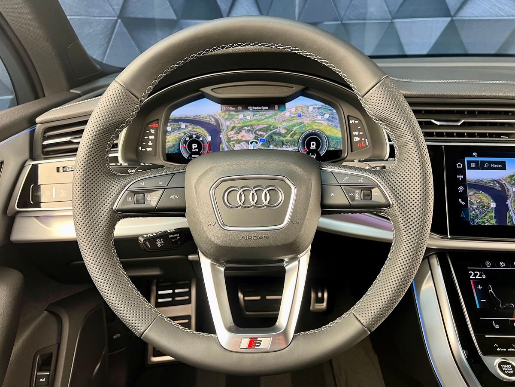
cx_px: 258
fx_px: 387
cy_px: 194
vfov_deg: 53.1
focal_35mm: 26
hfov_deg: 67.3
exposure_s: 1/50
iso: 200
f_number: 1.5
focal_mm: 5.7
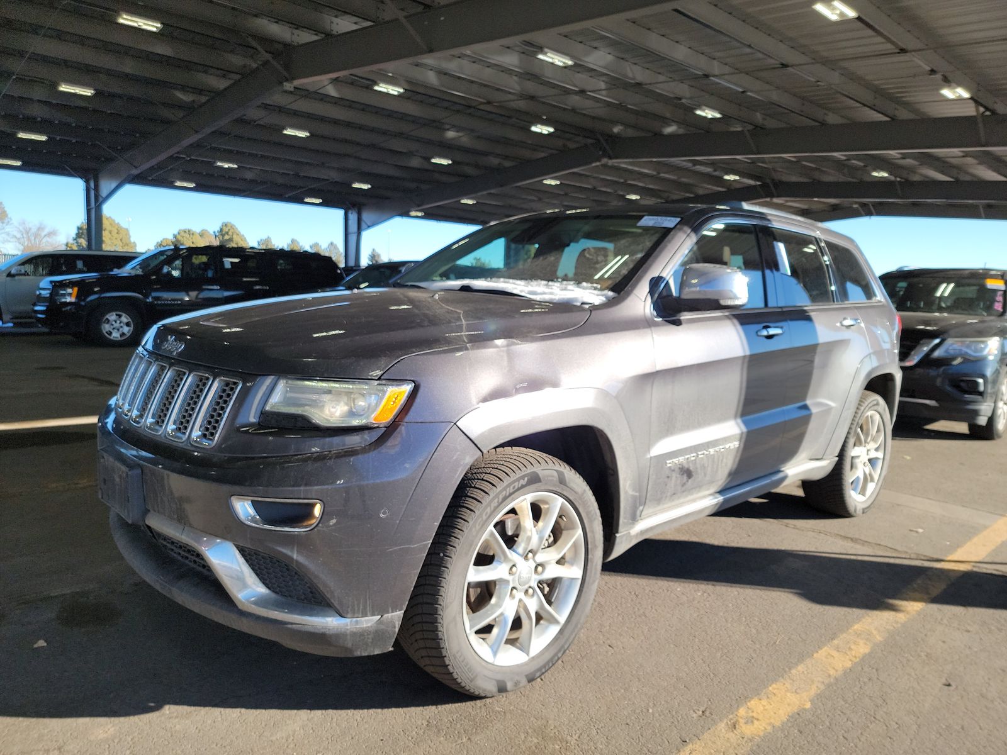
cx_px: 504
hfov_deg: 71.6
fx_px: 698
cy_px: 378
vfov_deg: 56.8
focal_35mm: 24
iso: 50
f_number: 1.8
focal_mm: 6.7
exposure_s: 1/325
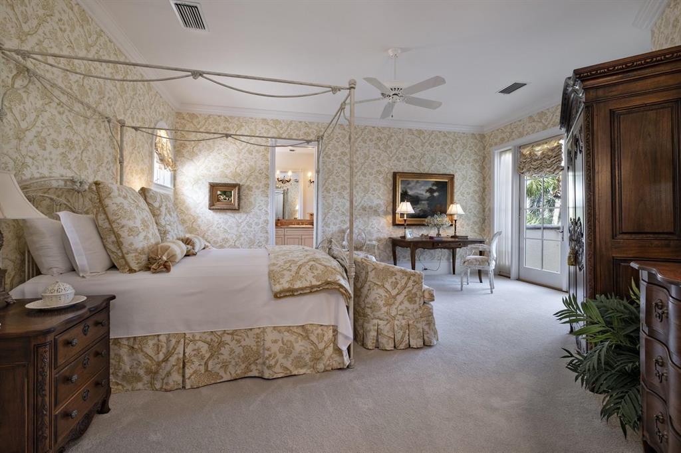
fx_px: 284
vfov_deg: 77.3
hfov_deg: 100.4
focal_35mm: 15
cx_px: 340
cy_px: 226
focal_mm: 10
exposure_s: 1/30
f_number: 8
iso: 200
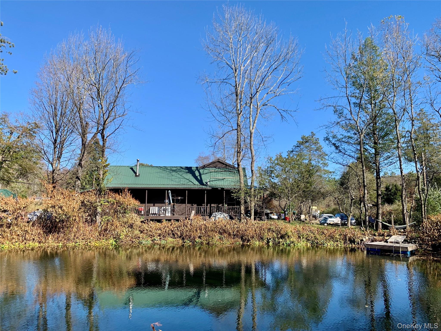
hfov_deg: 67.3
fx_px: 331
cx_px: 220
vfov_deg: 53.1
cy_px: 166
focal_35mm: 26
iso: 25
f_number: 1.8
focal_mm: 4.25
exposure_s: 1/1387
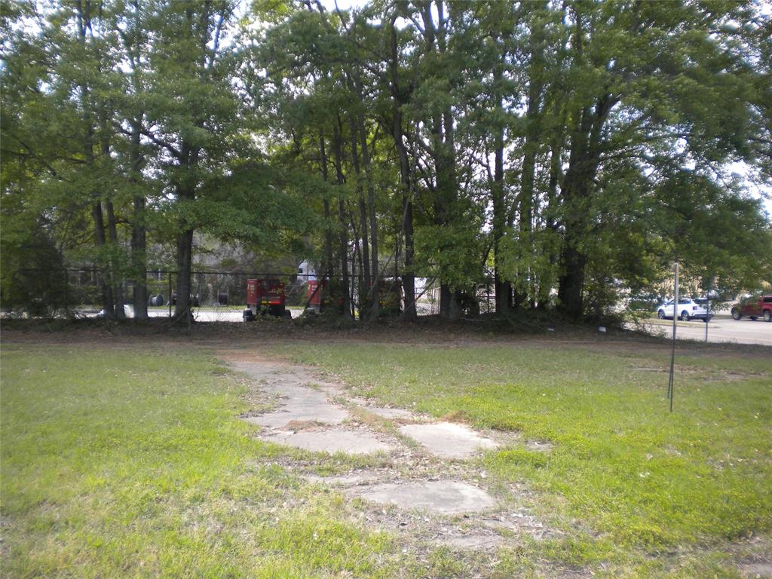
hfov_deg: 52.6
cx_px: 386
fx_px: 781
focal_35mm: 35
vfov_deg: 40.7
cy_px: 290
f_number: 3.1
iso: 80
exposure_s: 1/218
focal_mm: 6.3
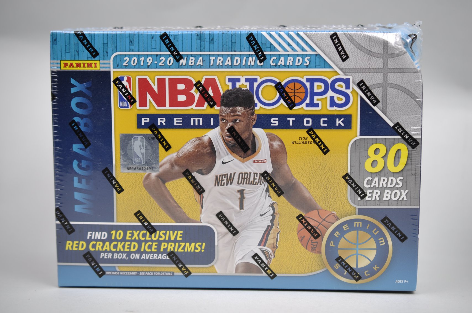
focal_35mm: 60
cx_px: 236
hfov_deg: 33.4
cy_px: 156
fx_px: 786
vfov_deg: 22.6
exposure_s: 1/60
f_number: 4
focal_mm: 40
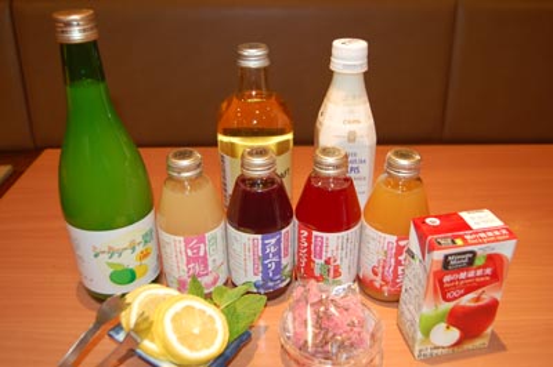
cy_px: 184
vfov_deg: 39.9
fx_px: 506
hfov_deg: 57.3
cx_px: 276
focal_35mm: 33
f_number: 3.8
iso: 400
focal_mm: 22
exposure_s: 1/60
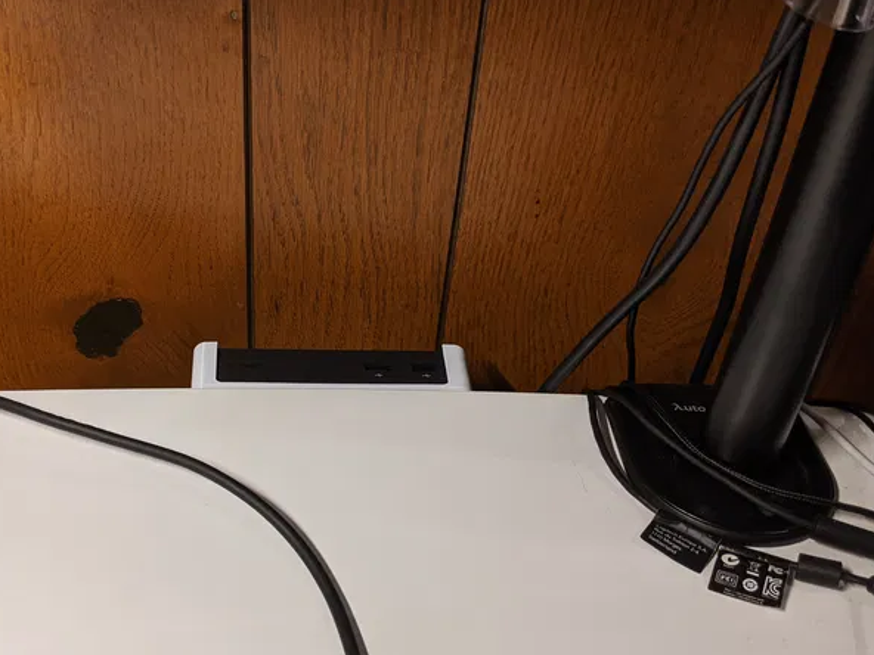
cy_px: 384
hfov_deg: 48.4
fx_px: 959
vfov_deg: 37.6
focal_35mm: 38
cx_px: 311
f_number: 1.8
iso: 90
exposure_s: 1/24
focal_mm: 4.44
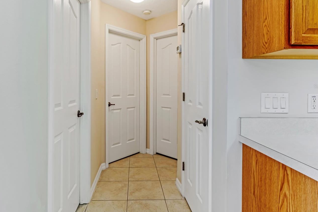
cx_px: 137
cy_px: 86
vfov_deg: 59.9
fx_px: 182
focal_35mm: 21
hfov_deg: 81.8
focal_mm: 11
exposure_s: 1/125
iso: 250
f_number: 9
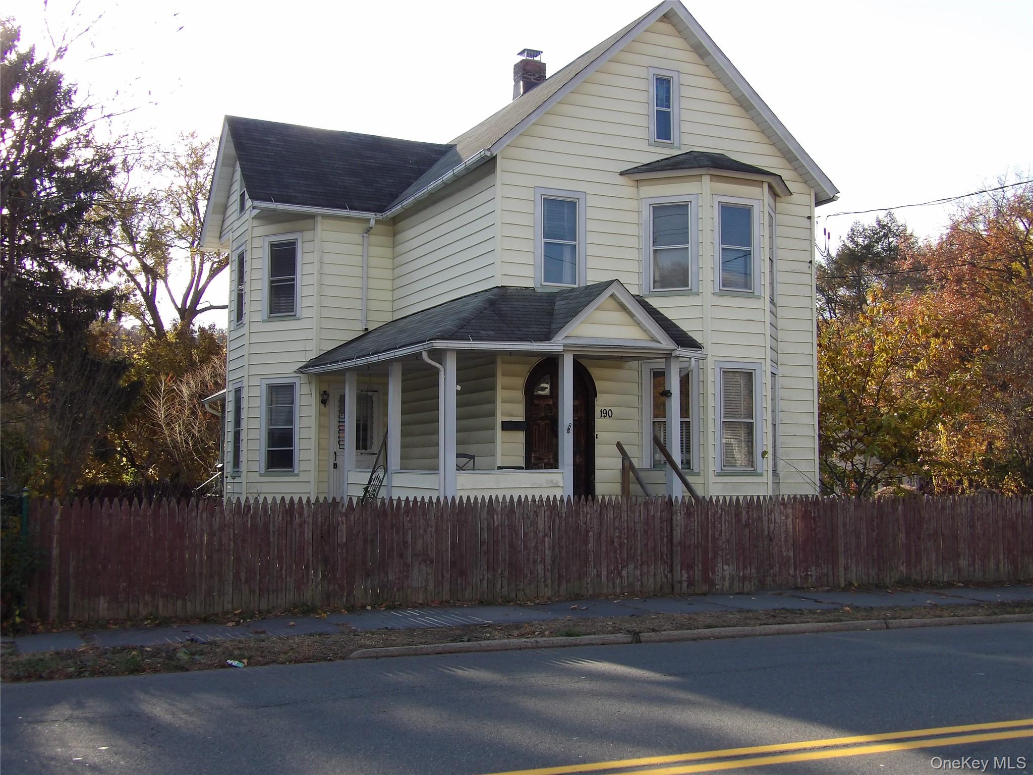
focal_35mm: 39
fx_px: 1164
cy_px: 388
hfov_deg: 47.9
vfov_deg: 36.8
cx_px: 516
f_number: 3.7
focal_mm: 7
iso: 100
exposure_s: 1/358
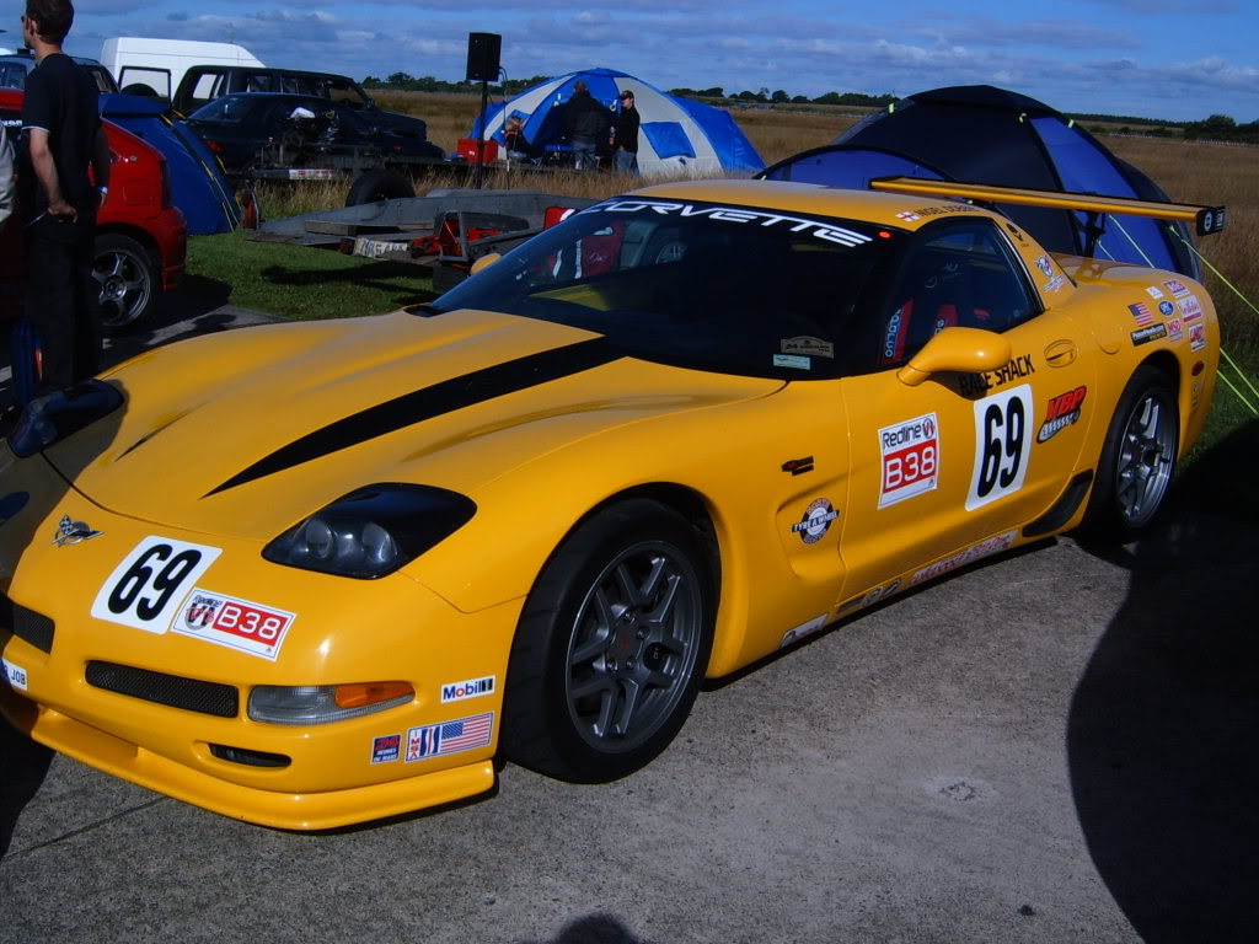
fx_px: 1382
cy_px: 472
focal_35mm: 38
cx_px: 630
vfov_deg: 37.7
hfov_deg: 49.0
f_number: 5.8
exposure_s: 1/750
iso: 50
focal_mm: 5.8
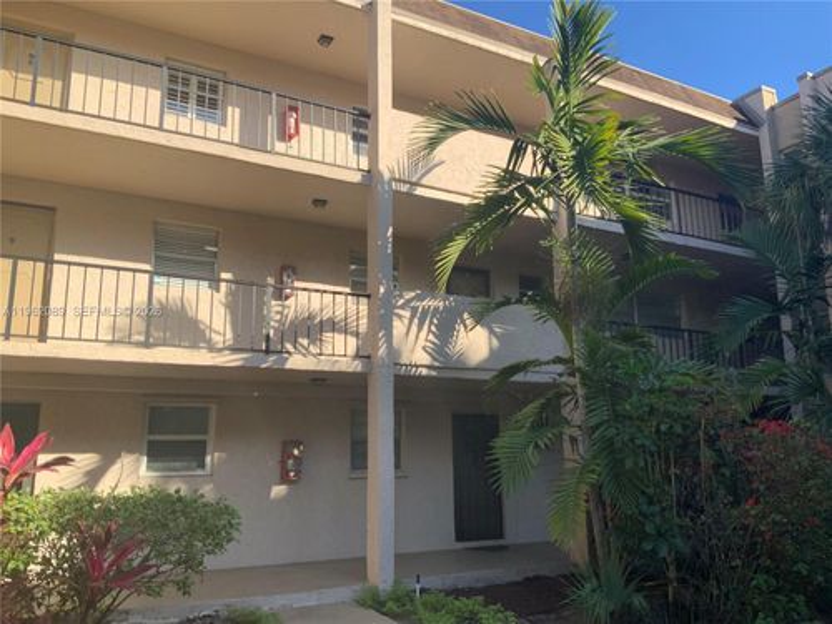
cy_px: 312
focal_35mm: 29
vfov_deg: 48.2
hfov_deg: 61.7
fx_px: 697
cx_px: 416
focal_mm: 3
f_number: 1.8
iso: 16
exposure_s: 1/816
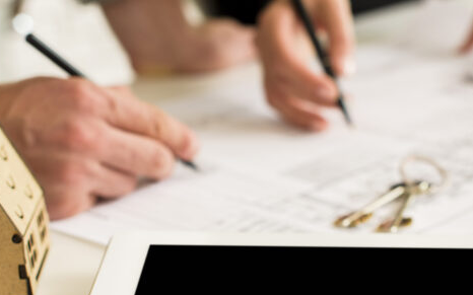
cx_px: 310
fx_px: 1083
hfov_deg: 24.5
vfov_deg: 15.5
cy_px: 228
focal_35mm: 84
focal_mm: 50
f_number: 4
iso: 320
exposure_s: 1/160
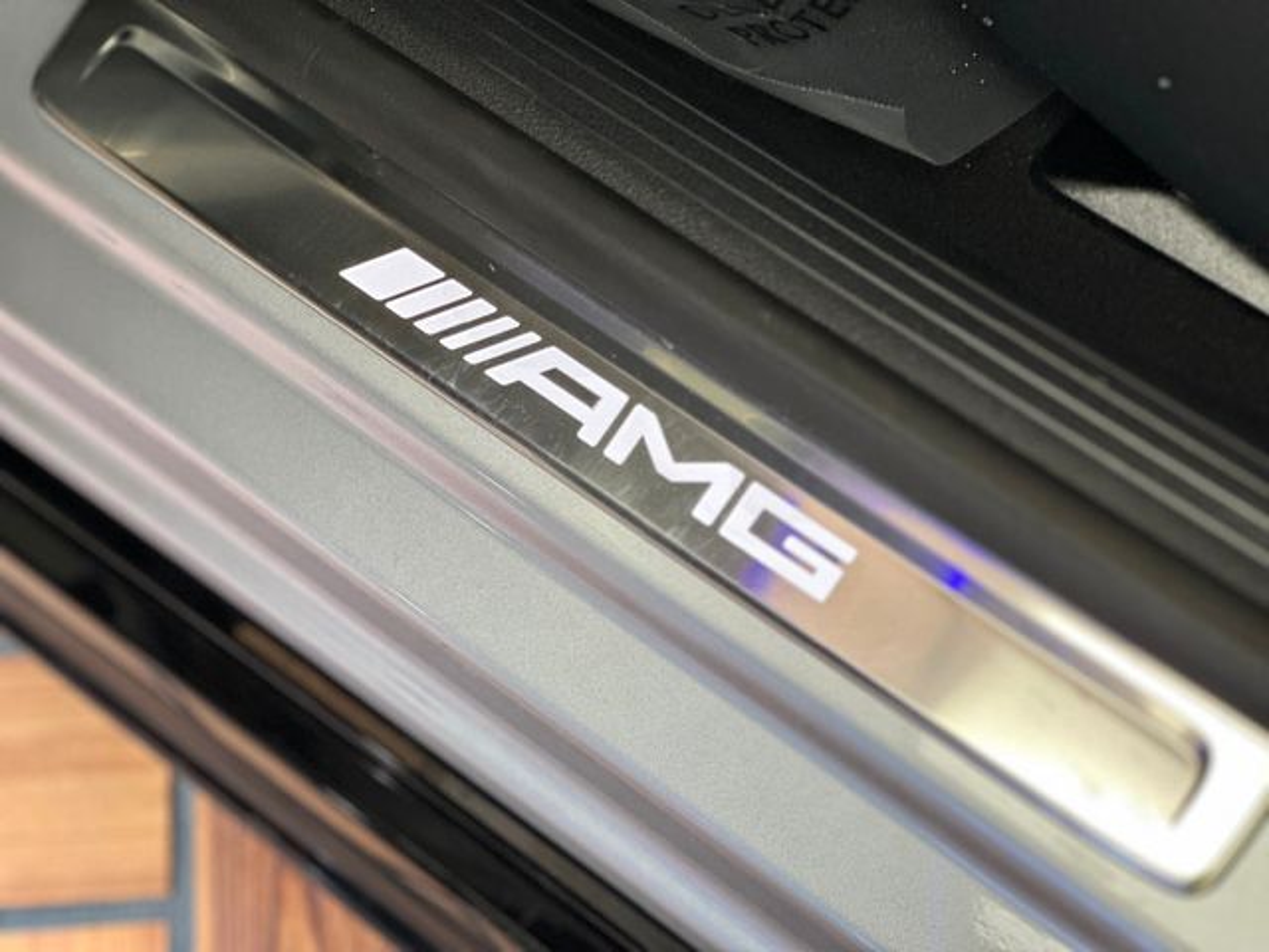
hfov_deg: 25.3
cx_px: 634
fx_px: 2823
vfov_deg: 19.1
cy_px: 476
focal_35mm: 77
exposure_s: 1/60
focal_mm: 9
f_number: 2.8
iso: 160
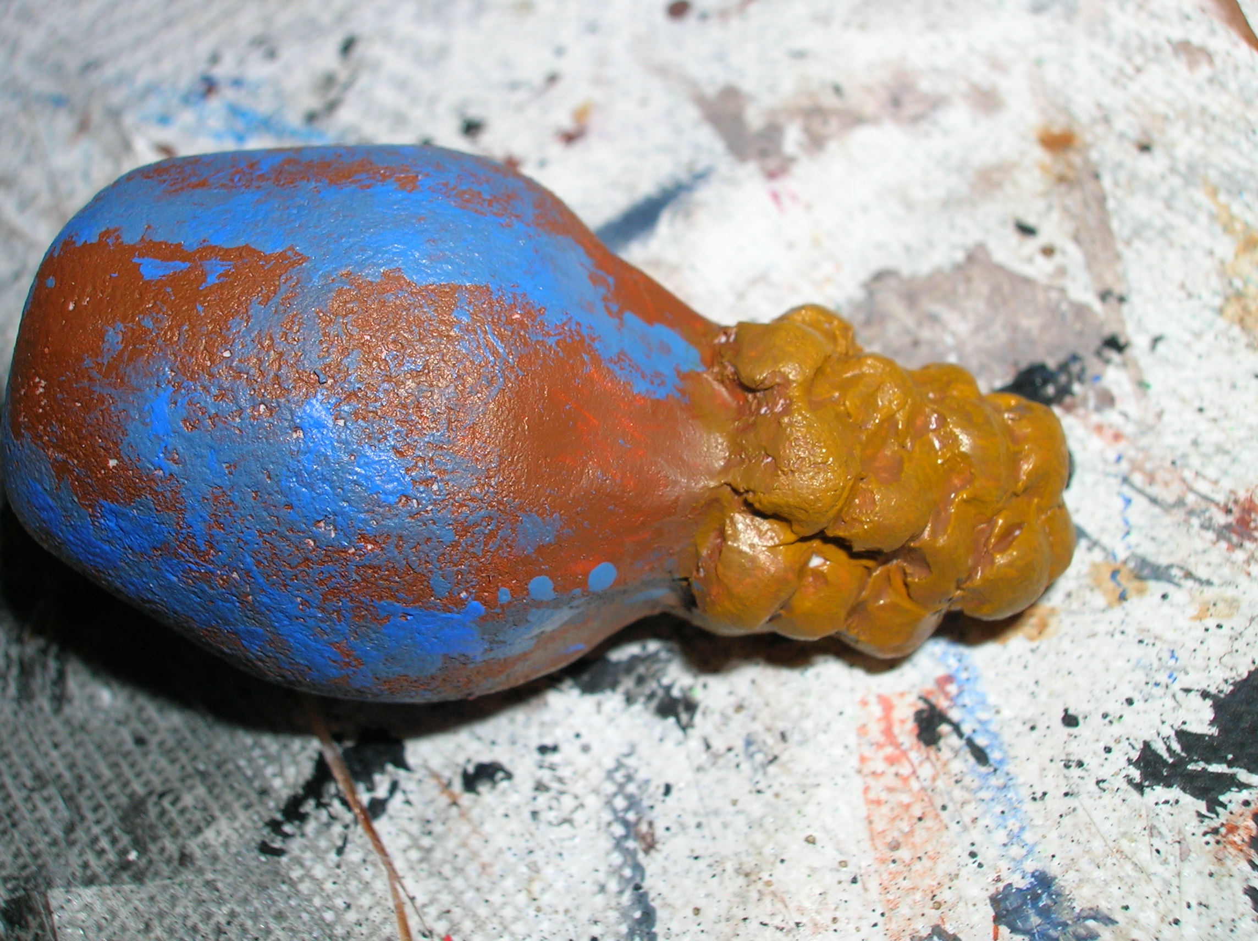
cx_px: 629
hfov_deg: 41.3
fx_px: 1670
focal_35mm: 46
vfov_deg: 31.5
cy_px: 470
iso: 50
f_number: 5.4
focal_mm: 7.7
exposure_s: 1/60.1
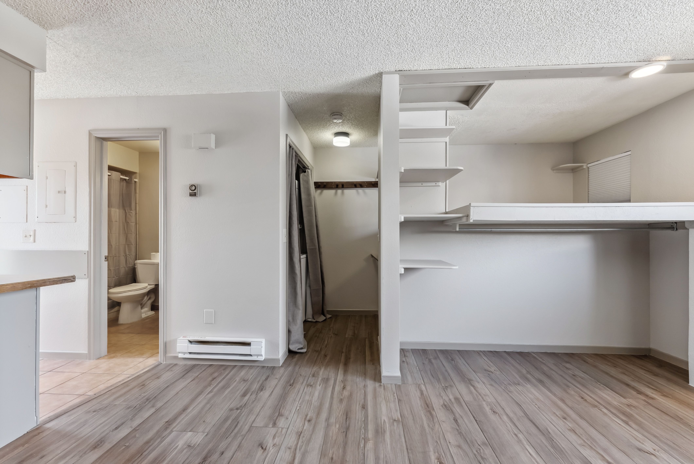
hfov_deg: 104.2
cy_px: 232
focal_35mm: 14
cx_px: 347
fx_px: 270
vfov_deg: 81.3
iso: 800
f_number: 8
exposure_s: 1/25
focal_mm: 14
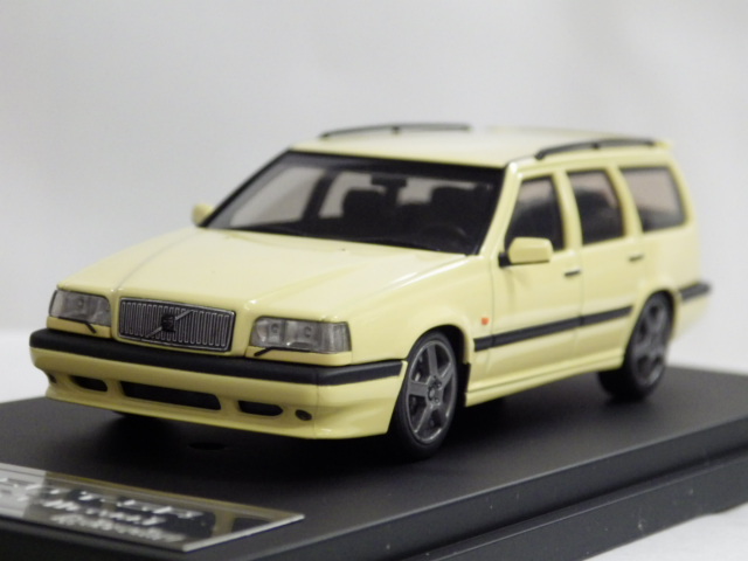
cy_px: 280
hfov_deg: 16.6
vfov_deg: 12.5
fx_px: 2571
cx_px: 374
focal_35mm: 119
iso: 800
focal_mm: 21.3
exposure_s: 1/40
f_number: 4.8
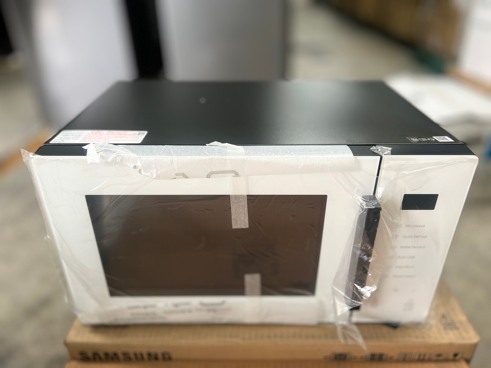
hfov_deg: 67.3
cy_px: 184
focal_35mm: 26
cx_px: 246
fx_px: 369
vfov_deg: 53.1
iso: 100
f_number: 1.5
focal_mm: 5.7
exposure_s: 1/121
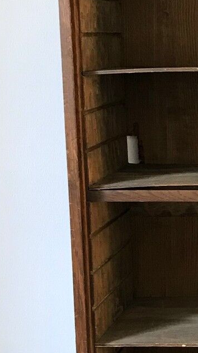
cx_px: 328
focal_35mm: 96
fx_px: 897
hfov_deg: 11.8
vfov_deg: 22.2
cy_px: 188
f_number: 1.8
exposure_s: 1/20
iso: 40
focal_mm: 3.99
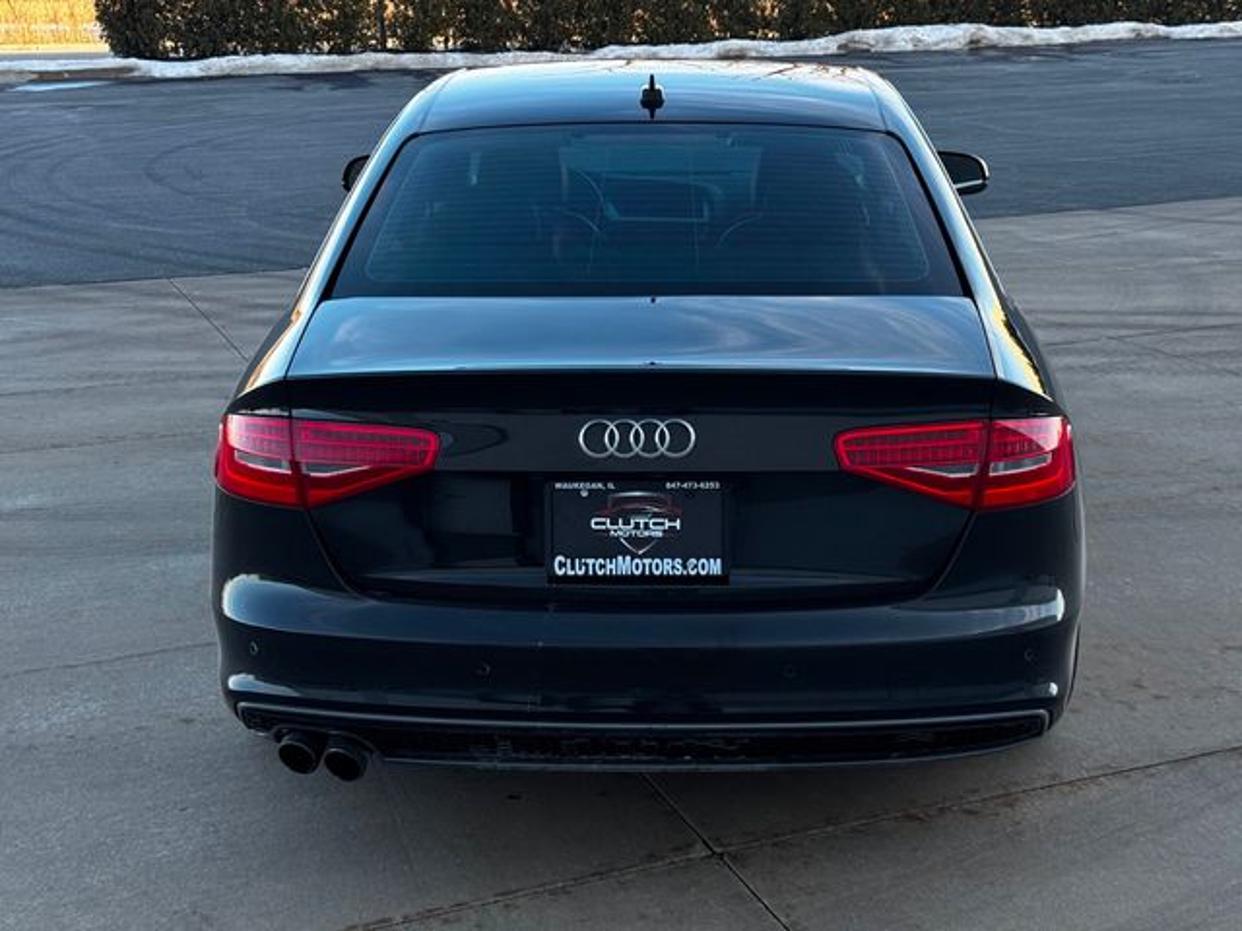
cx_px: 621
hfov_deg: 39.7
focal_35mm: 48
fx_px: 1722
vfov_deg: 30.3
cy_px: 466
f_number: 1.78
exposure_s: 1/430
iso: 64
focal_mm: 6.76
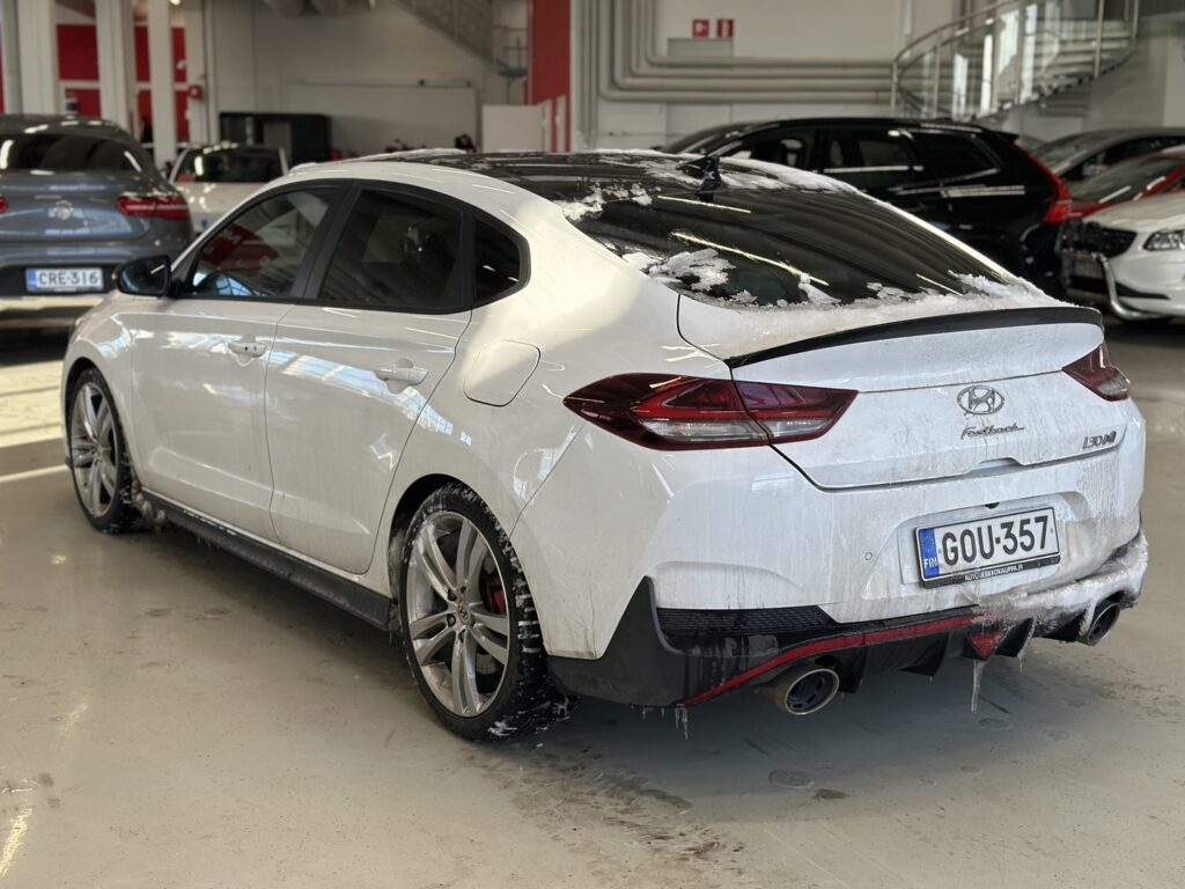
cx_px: 592
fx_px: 1643
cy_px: 444
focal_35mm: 48
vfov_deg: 30.3
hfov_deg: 39.7
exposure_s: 1/561
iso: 80
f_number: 1.78
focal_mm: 6.86
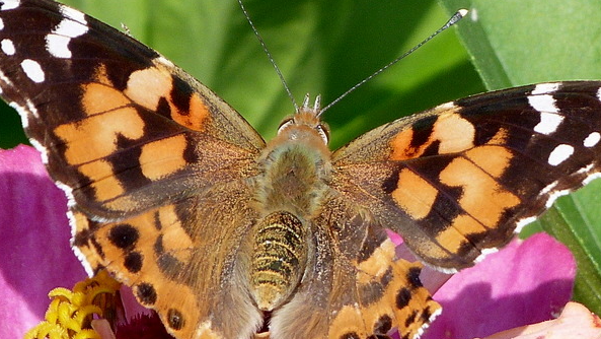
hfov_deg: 2.3
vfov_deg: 1.3
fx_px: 15001
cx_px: 321
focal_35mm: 941
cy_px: 174
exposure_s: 1/320
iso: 80
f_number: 5.6
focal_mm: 108
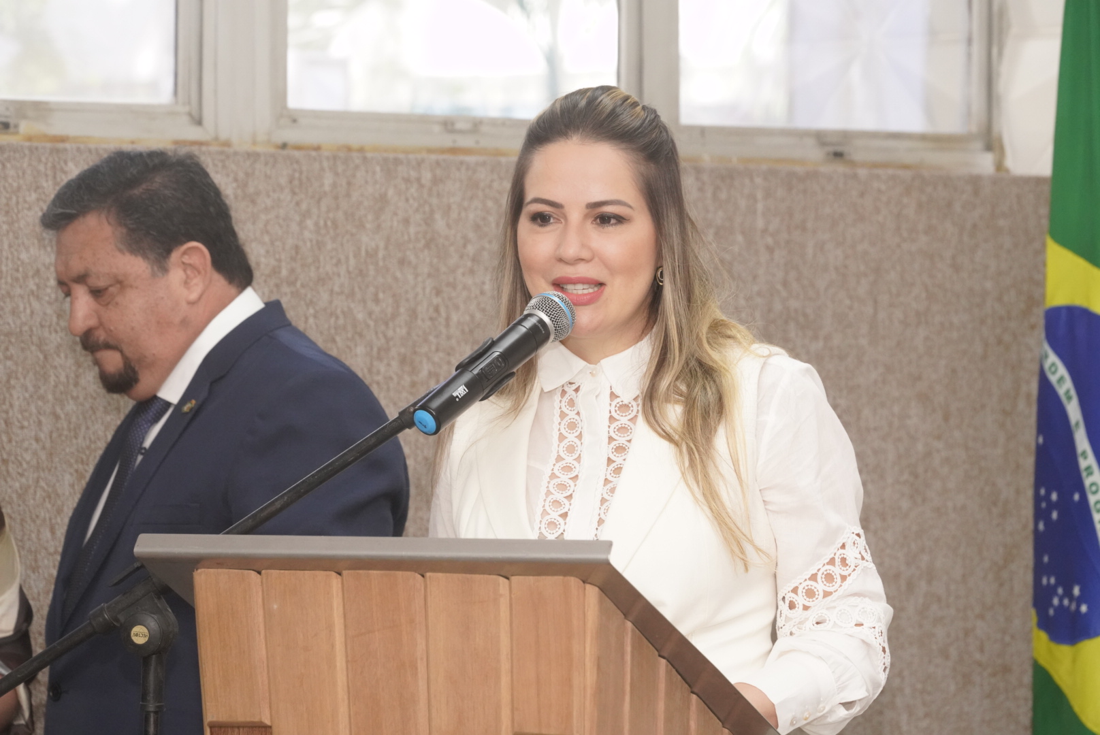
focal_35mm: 155
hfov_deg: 13.2
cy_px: 368
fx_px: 4739
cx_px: 550
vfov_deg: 8.9
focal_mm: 155
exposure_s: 1/160
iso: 6400
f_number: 8
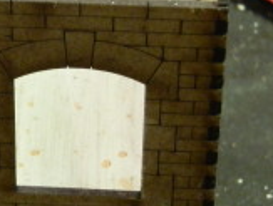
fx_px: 1581
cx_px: -67
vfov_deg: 7.5
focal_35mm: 200
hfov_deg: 9.7
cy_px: 64
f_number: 3.7
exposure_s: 1/8
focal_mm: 10.99
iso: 320
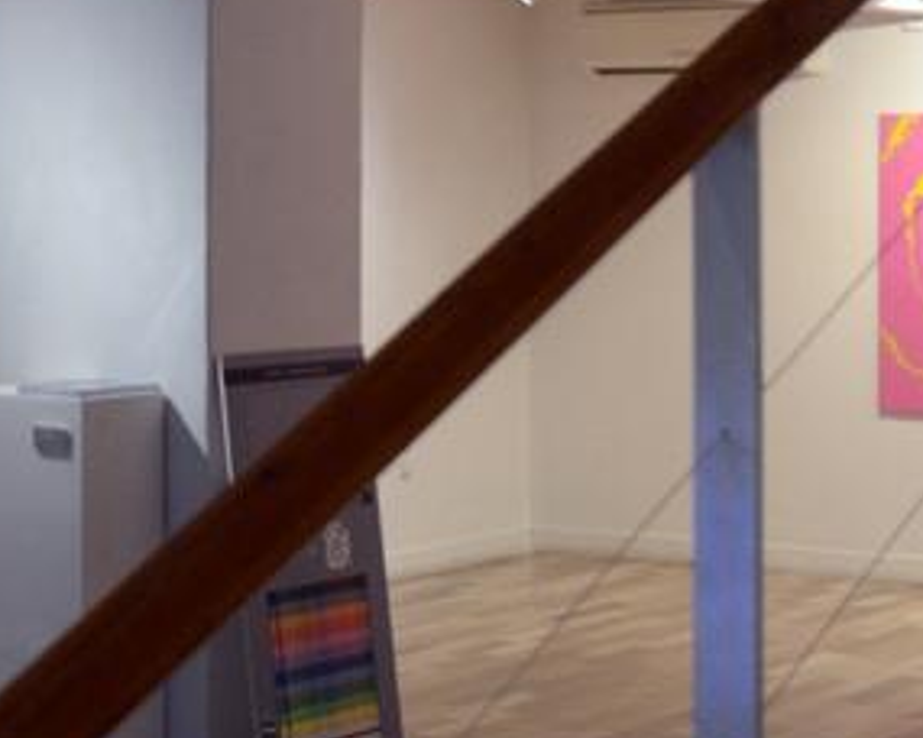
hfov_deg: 20.9
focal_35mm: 91
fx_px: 2486
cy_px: 16
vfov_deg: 16.6
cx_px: 690
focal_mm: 18
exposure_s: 1/60
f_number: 3.5
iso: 1000
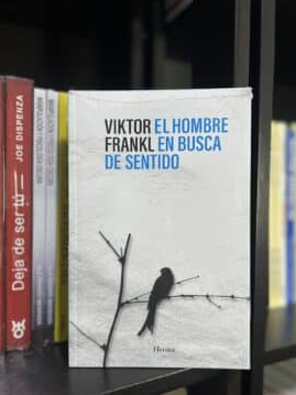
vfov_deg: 61.6
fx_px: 331
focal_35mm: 29
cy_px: 216
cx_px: 146
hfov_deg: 48.2
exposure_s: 1/60
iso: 160
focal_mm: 5.7
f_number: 1.5
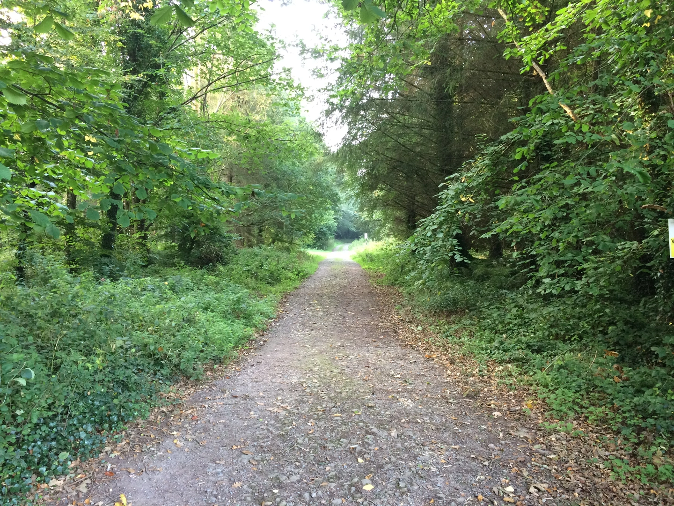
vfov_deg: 48.2
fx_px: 565
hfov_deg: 61.7
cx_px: 337
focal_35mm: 29
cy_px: 253
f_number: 2.2
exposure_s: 1/33
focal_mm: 4.15
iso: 160
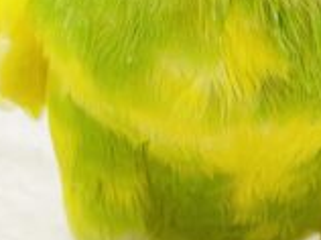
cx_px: 246
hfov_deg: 9.4
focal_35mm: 211
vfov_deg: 7.0
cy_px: -12
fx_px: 1954
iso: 64
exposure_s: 1/100
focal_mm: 6
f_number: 2
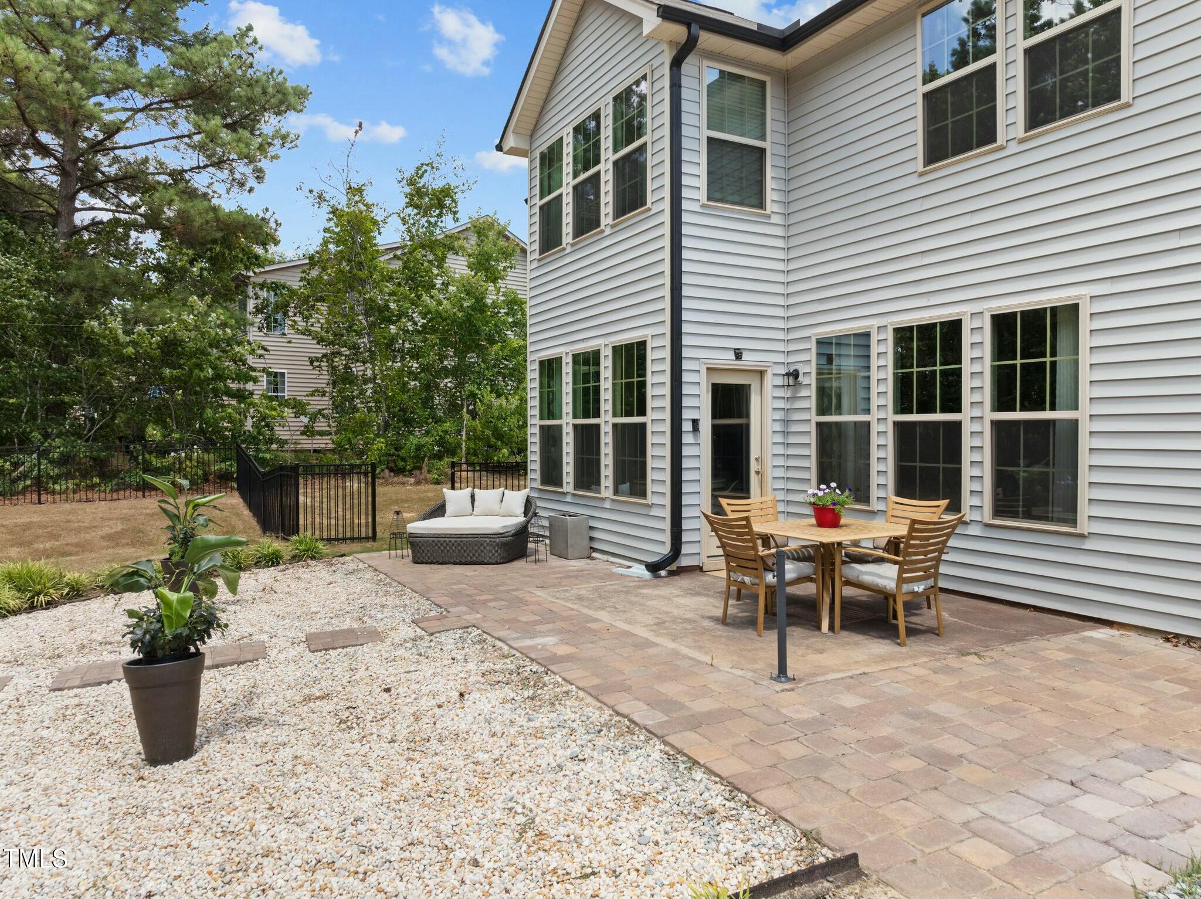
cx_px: 600
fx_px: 832
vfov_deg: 56.8
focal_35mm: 24
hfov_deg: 71.6
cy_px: 450
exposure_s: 1/60
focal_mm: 12.29
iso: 100
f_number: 5.6
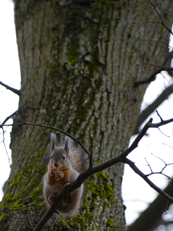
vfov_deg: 11.8
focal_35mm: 167
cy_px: 172
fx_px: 1112
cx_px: 55
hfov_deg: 8.9
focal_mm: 70
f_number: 2.8
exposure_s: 1/125
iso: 500
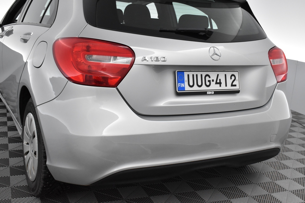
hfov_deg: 45.0
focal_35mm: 44
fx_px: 369
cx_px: 152
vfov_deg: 30.9
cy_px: 102
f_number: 6.3
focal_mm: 29
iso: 3200
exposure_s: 1/160
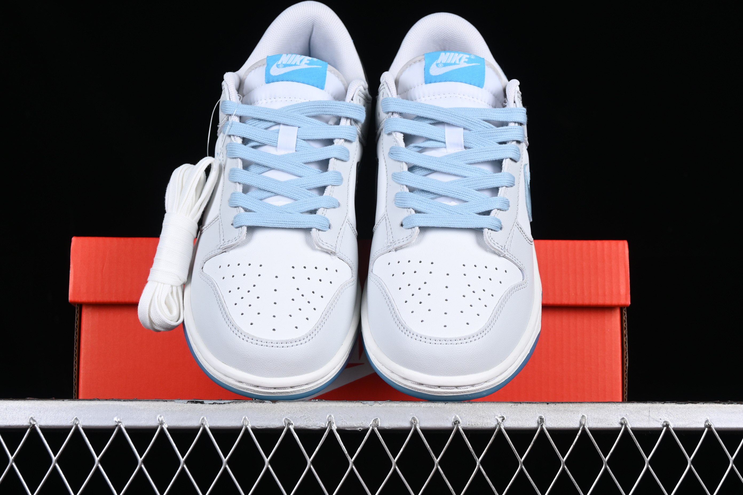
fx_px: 1548
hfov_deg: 27.0
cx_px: 372
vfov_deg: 18.2
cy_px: 248
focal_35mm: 75
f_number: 8
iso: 160
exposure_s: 1/80
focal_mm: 50
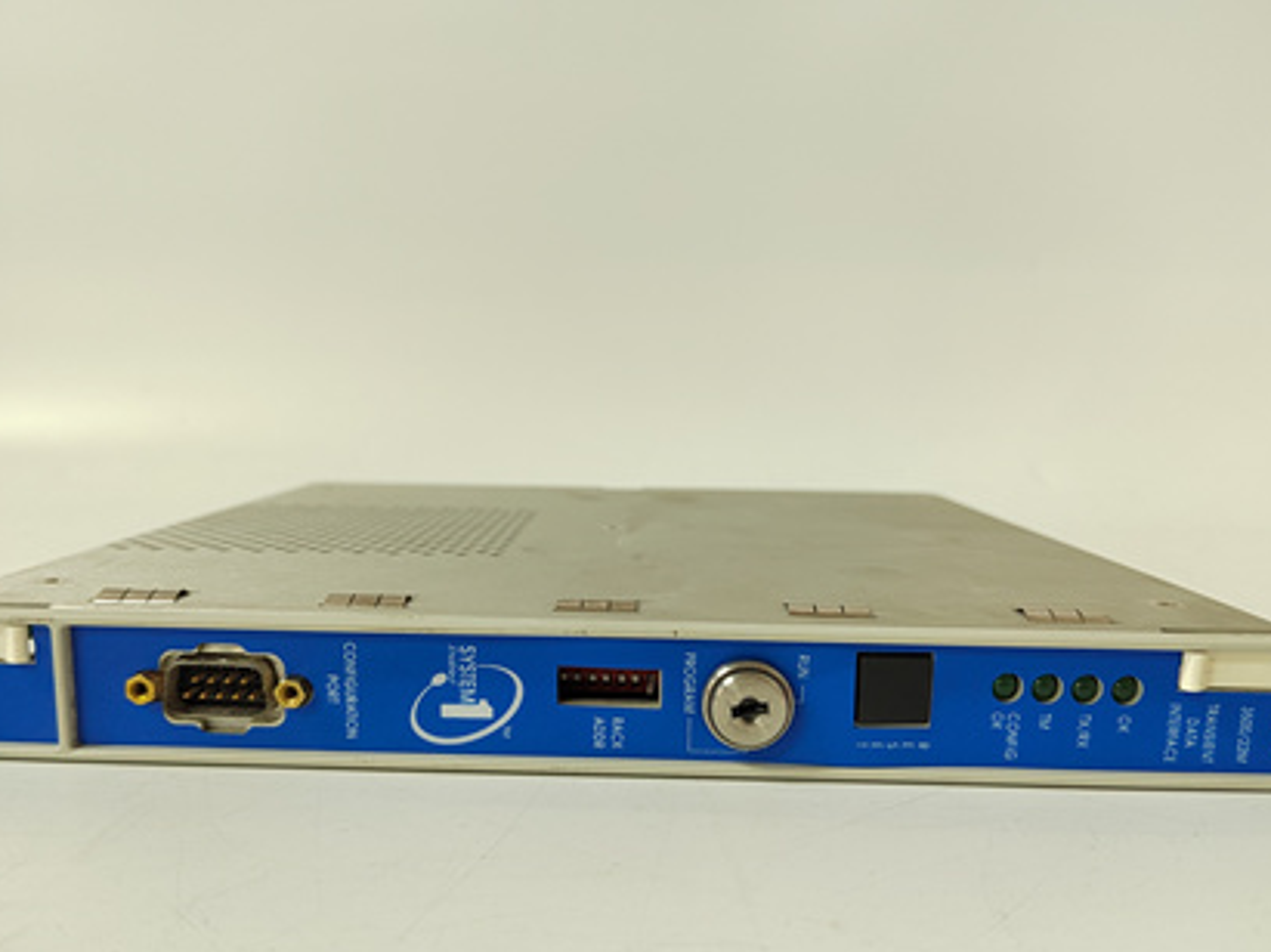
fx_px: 1028
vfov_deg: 49.5
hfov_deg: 63.4
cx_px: 603
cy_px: 552
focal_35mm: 28
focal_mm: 5.52
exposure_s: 1/60
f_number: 1.9
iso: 1581
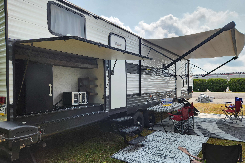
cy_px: 91
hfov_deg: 73.7
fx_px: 163
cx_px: 123
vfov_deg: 53.0
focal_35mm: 24
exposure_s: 1/1027
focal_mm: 5.4
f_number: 1.8
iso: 20
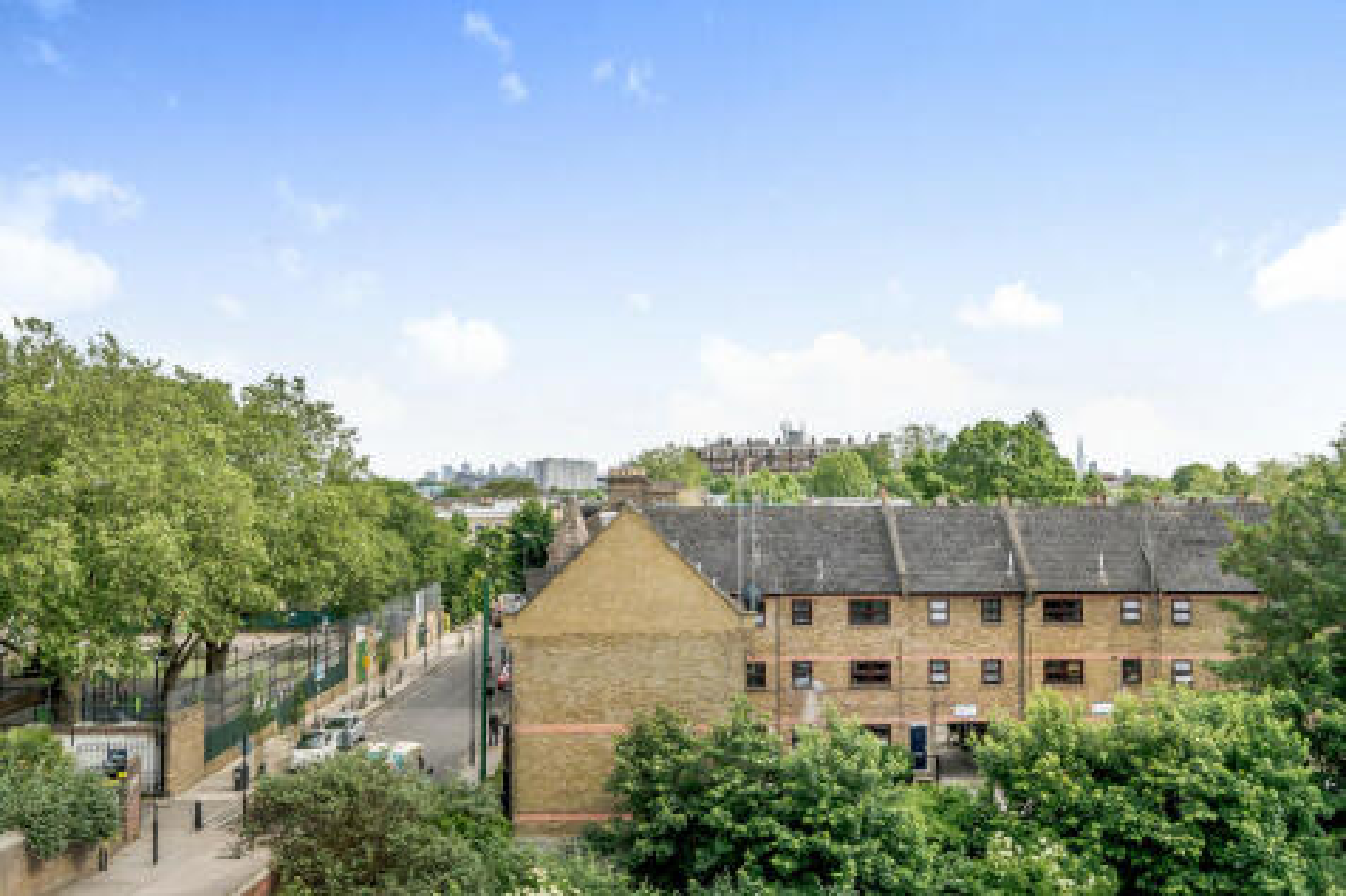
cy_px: 448
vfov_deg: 36.8
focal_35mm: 36
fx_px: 1345
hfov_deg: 53.1
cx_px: 673
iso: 400
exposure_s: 1/640
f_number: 8
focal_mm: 24
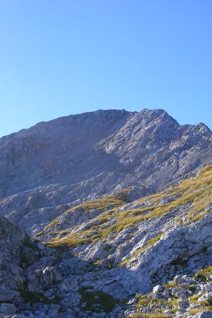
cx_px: 140
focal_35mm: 64
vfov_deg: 31.4
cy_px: 159
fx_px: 565
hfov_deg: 21.2
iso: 50
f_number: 6.1
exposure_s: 1/140
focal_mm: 7.1
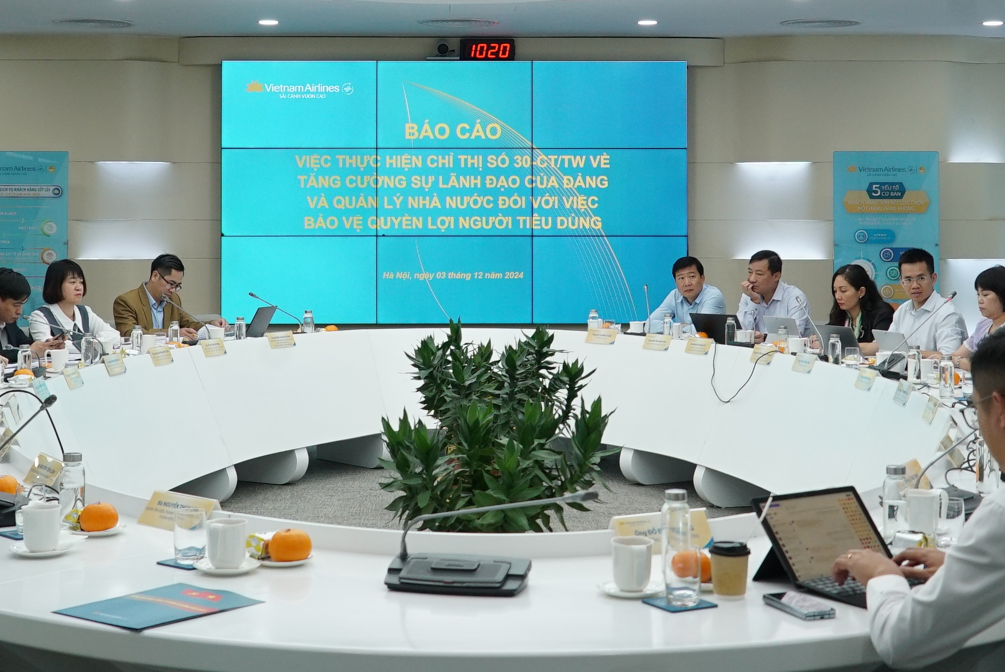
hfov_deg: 31.9
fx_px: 1760
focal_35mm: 63
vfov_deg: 21.4
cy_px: 177
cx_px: 480
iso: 1250
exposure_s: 1/160
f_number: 5.6
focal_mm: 31
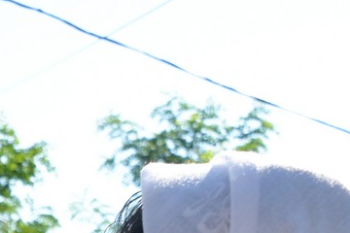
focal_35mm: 181
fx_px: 1760
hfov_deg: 10.6
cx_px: -294
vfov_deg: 7.1
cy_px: 598
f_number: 8
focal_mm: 34
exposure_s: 1/250
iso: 200
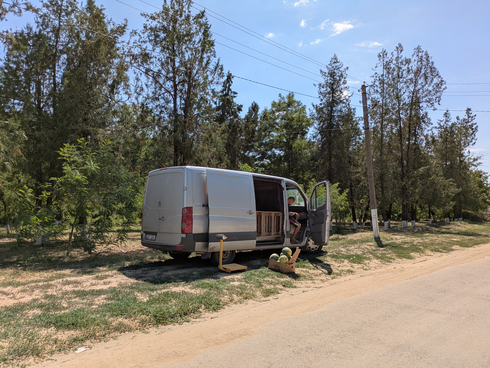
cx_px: 245
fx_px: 354
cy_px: 184
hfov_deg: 69.4
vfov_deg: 54.9
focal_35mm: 25
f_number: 1.89
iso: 48
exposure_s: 1/2294
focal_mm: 5.43
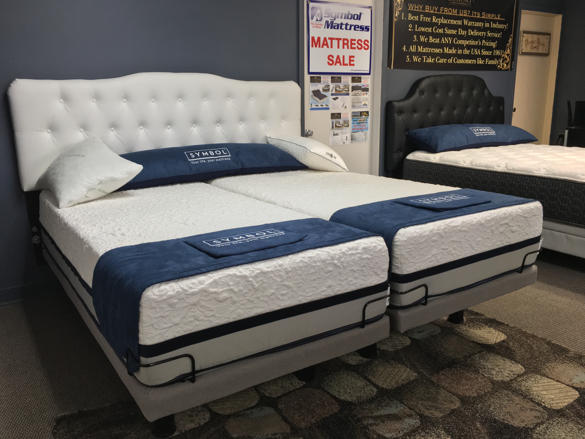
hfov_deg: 61.7
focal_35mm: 29
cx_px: 292
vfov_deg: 48.2
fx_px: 490
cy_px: 220
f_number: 2.2
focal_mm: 4.15
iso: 80
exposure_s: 1/30
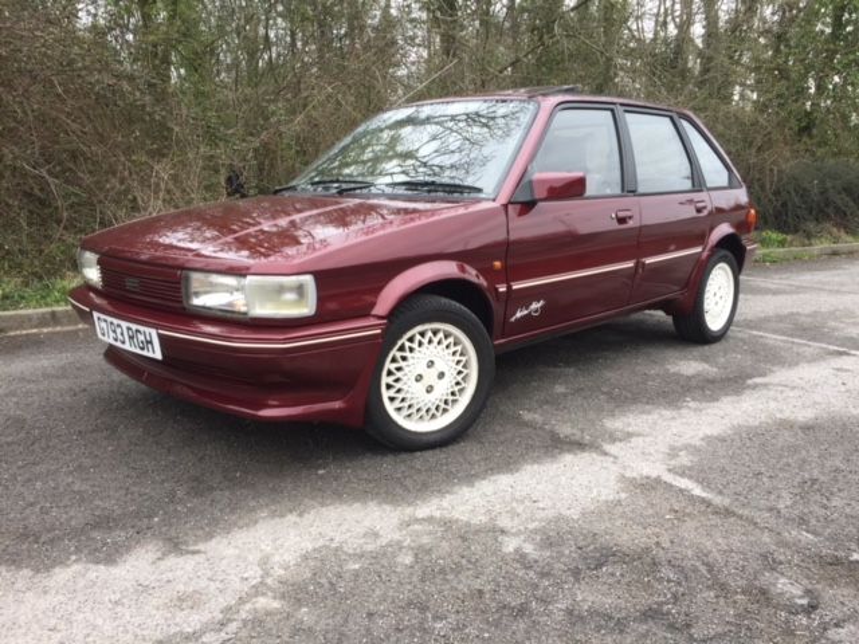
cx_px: 430
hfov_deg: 61.7
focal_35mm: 29
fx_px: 720
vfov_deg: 48.2
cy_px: 322
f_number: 2.2
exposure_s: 1/111
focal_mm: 4.15
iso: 32
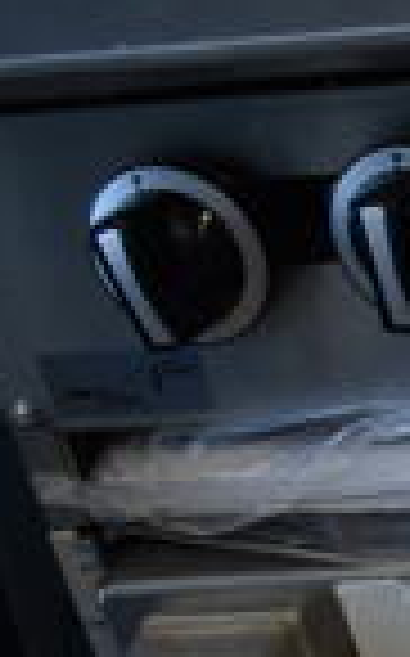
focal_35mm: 115
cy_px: 752
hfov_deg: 9.7
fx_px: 2060
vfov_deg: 17.4
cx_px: 1068
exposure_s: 1/30
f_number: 3.5
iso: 220
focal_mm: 18
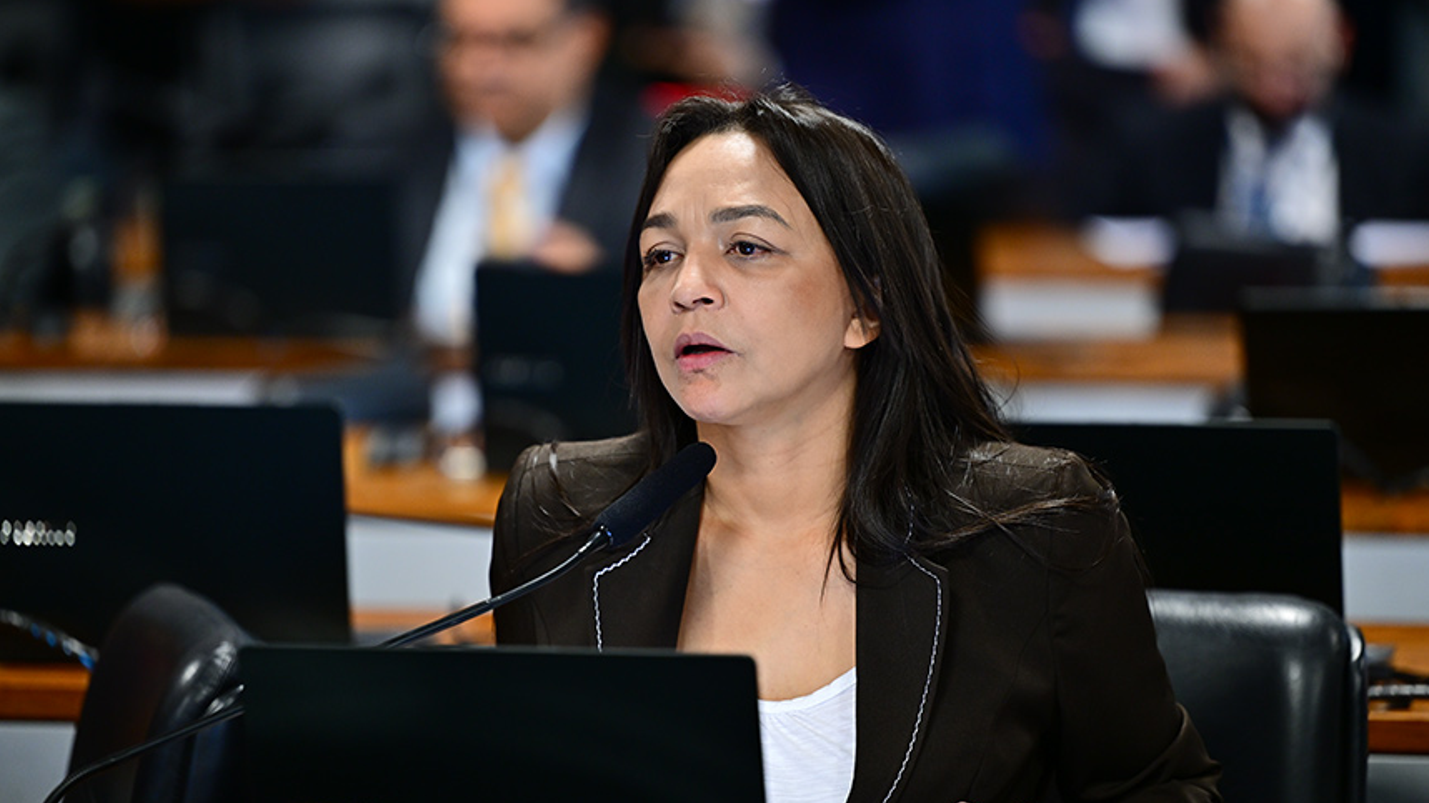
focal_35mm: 194
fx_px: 7349
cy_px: 458
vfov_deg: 6.3
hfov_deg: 11.1
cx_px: 714
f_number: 2.8
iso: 800
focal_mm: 185
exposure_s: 1/80
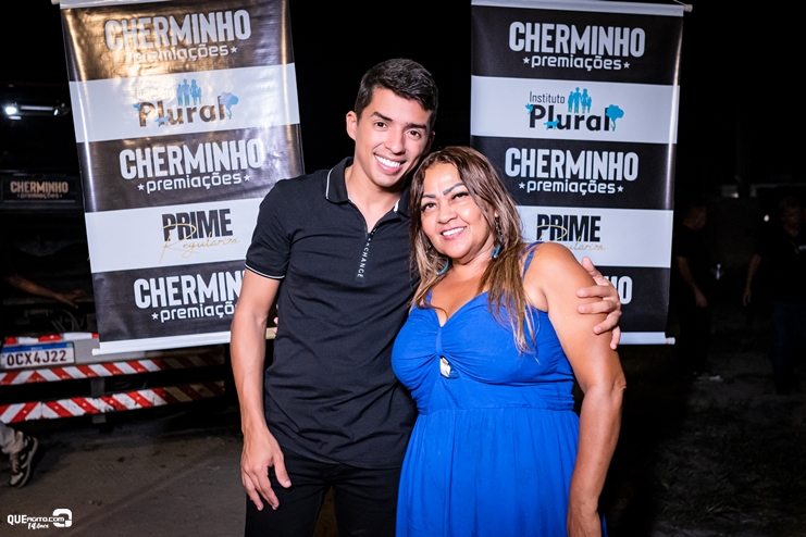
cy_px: 268
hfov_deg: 53.1
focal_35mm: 36
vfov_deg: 36.9
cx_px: 403
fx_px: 806
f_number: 2.8
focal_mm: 24
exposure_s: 1/320
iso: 2500
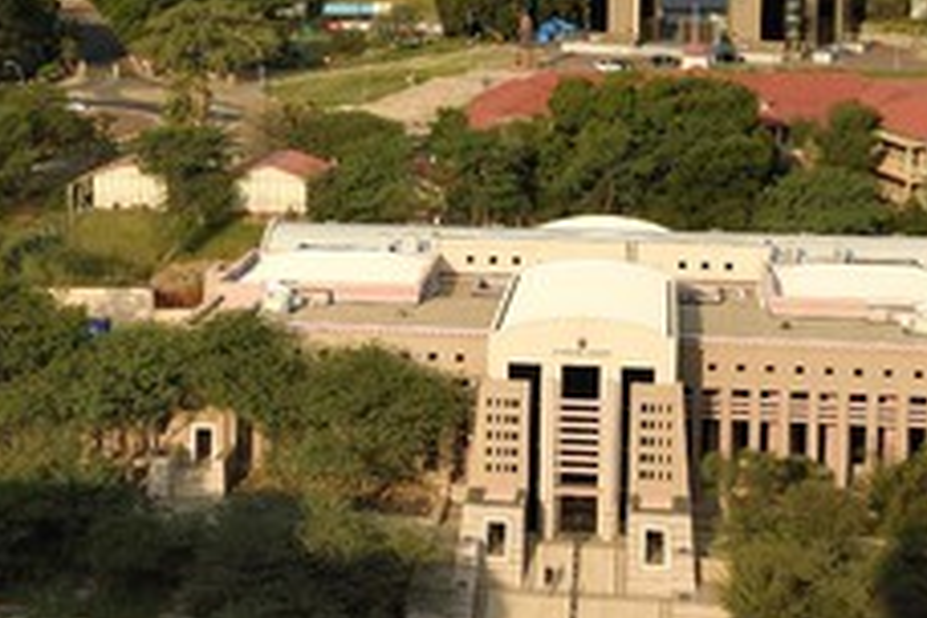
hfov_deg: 24.0
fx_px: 2137
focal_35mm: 83
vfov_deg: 16.3
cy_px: 102
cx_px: 167
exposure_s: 1/320
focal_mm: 45
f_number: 9
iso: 200
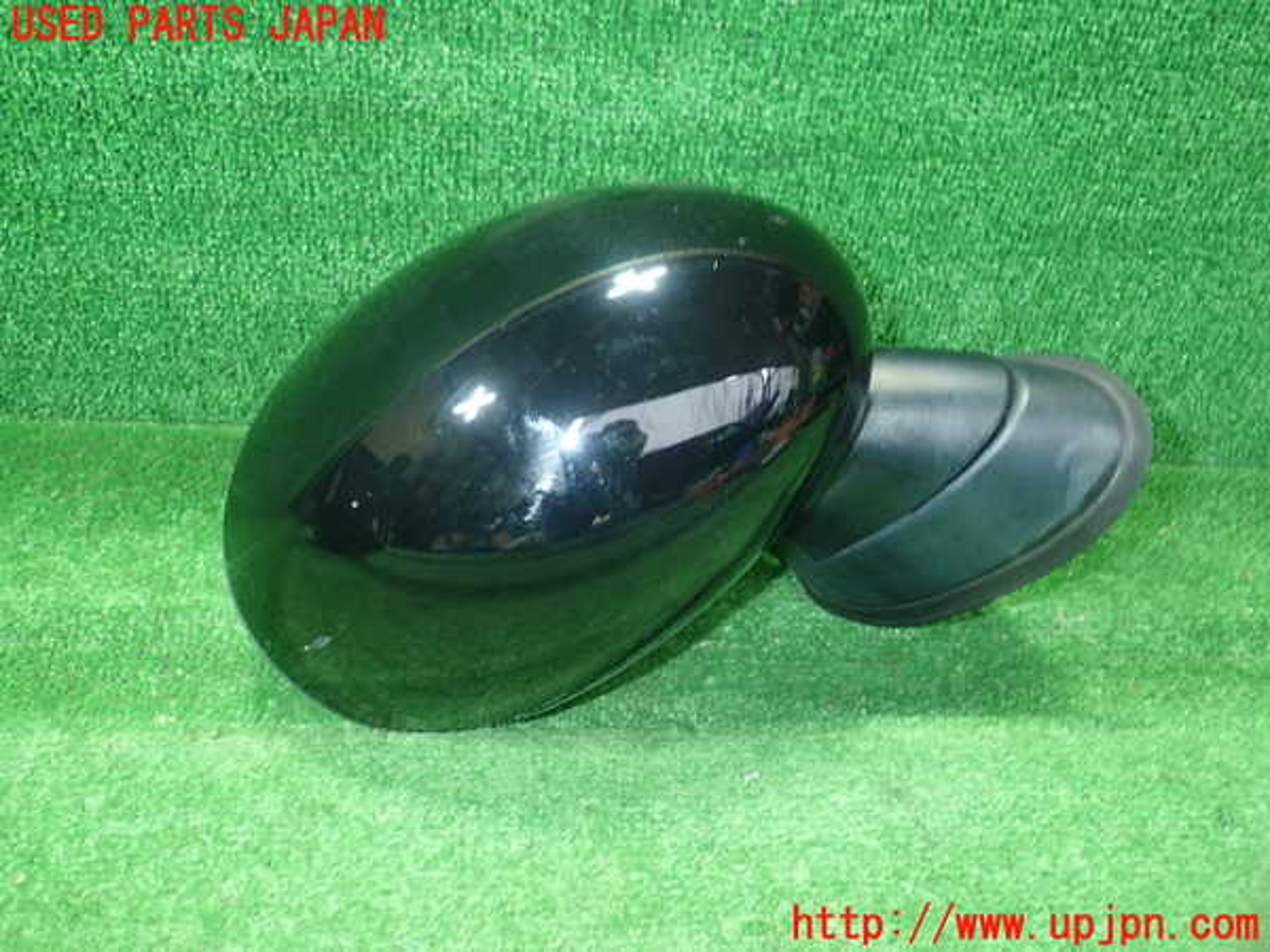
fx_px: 1101
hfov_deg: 60.0
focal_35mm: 30
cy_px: 476
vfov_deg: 46.8
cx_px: 635
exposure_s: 1/30
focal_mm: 5.5
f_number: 2.3
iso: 200
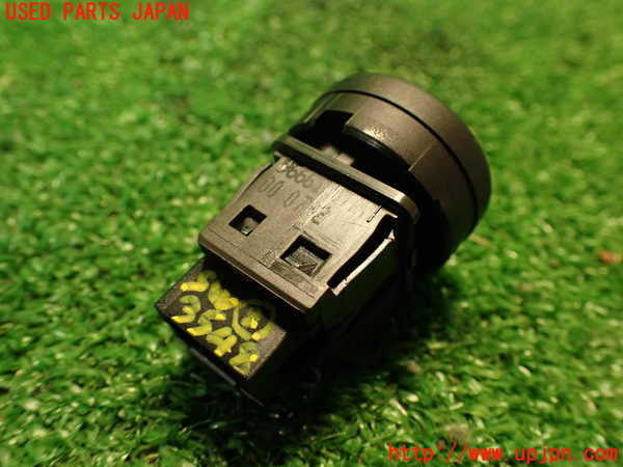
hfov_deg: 60.0
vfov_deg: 46.8
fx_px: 540
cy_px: 234
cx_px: 312
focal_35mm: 30
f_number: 2.3
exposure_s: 1/30
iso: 400
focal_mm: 5.4
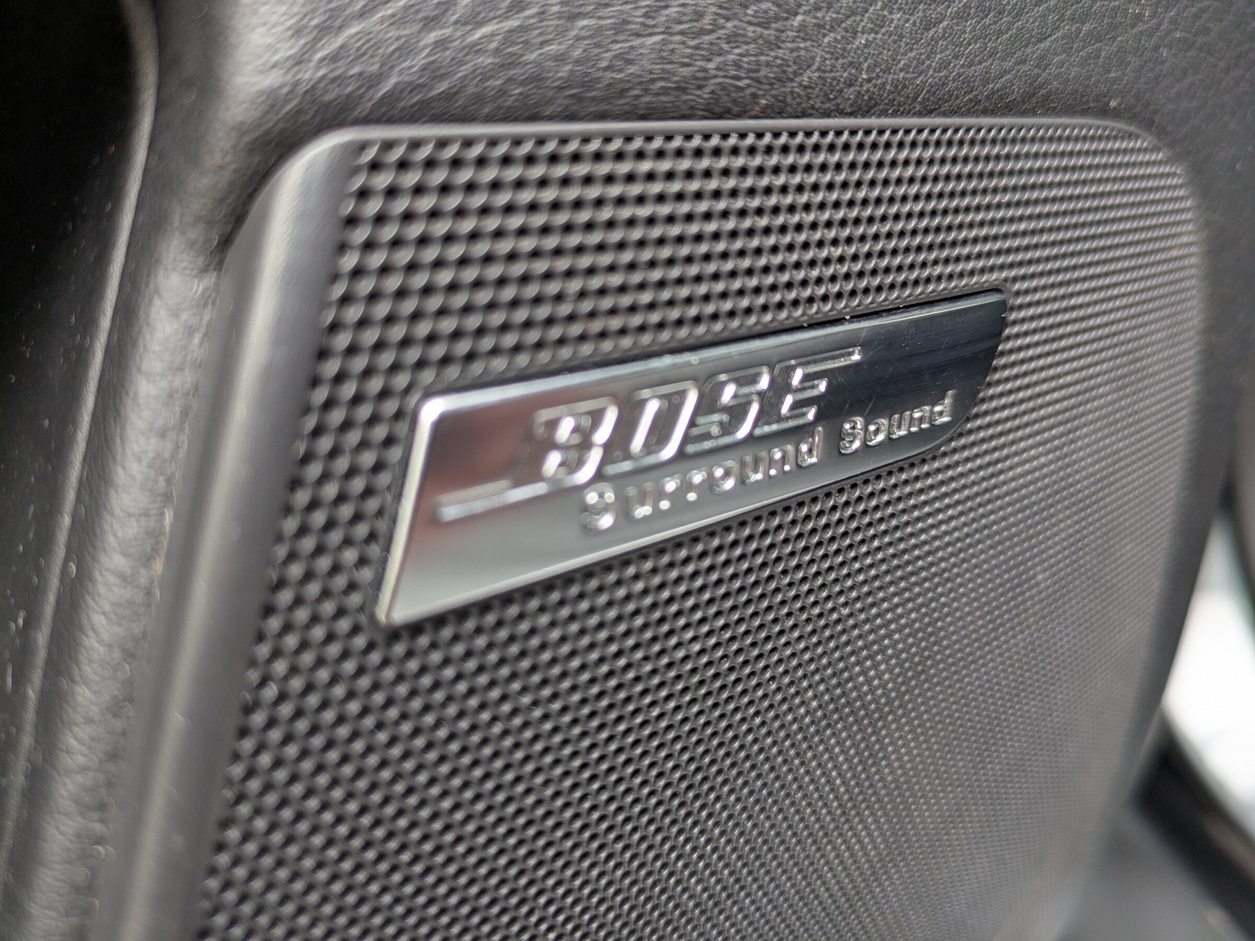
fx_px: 906
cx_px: 628
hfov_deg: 69.4
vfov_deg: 54.9
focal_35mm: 25
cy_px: 470
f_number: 1.89
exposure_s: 1/100
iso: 52
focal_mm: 5.43
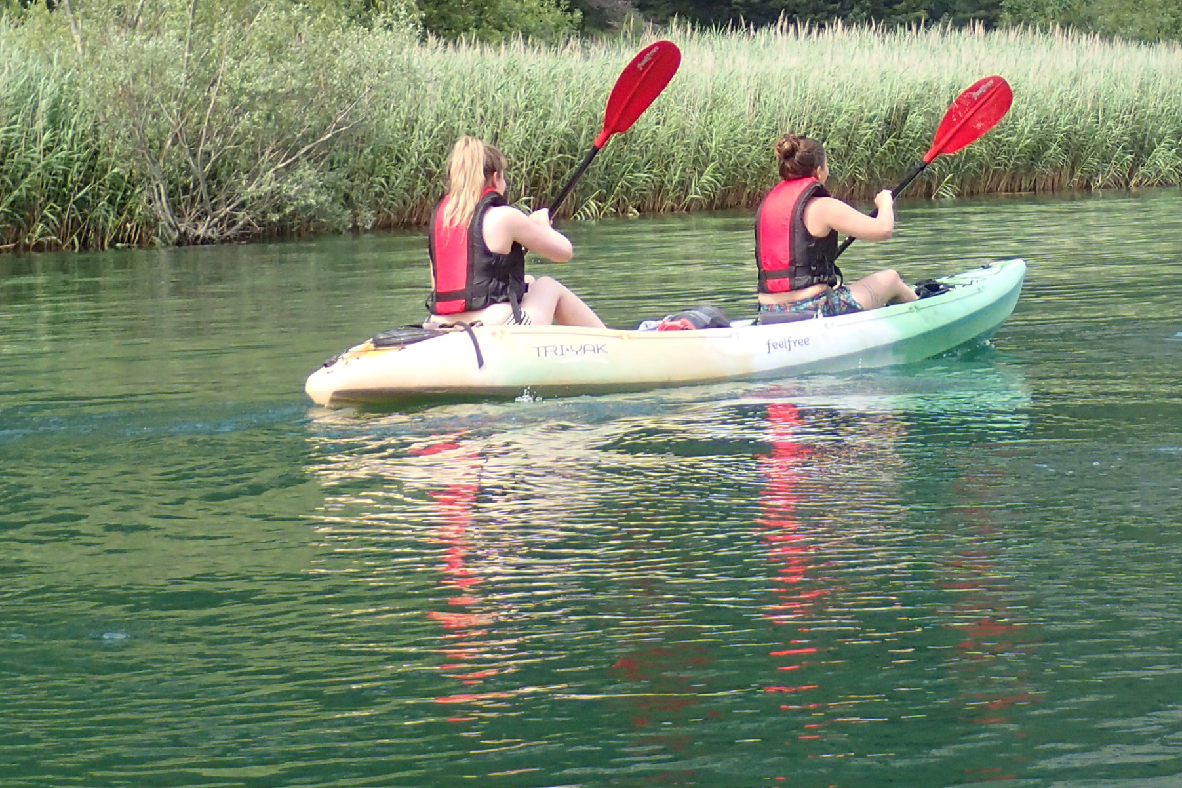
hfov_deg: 17.0
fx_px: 3940
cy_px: 31
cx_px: 862
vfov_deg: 11.3
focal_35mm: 120
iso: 250
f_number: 3.8
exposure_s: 1/500
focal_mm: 11.78
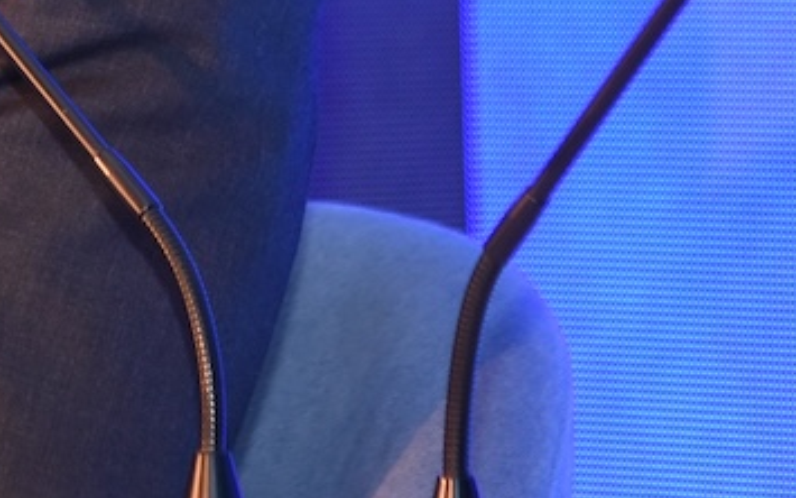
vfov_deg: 2.1
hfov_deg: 3.4
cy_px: -481
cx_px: -450
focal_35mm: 622
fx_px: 13496
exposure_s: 1/125
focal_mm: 120
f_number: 5
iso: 1000
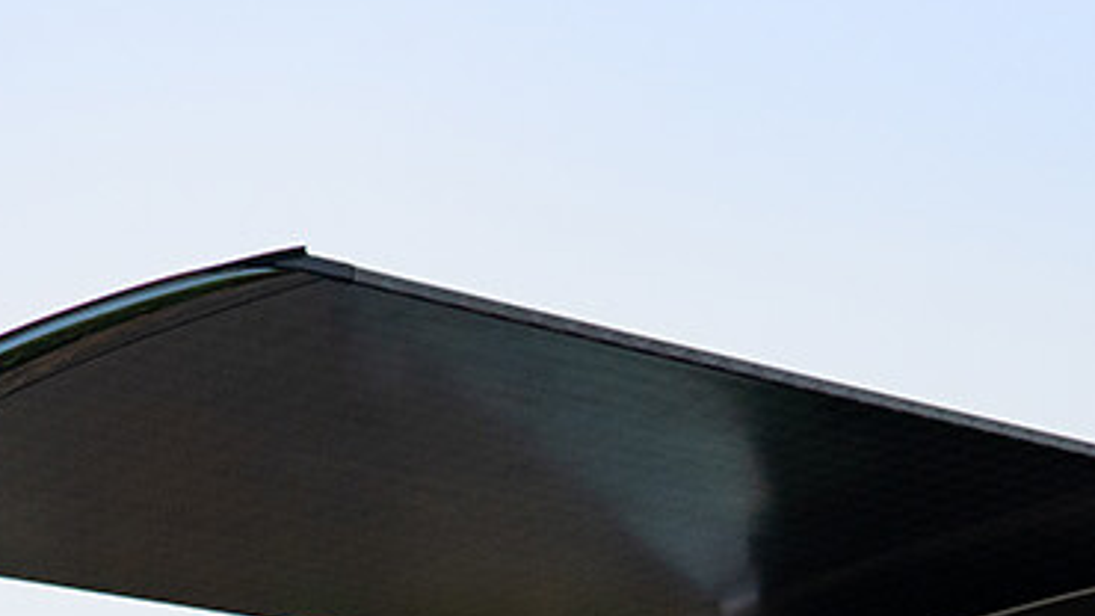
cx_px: 1086
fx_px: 3571
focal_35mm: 123
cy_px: 1188
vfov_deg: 9.3
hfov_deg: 17.1
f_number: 11
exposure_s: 1/320
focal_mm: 29
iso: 400
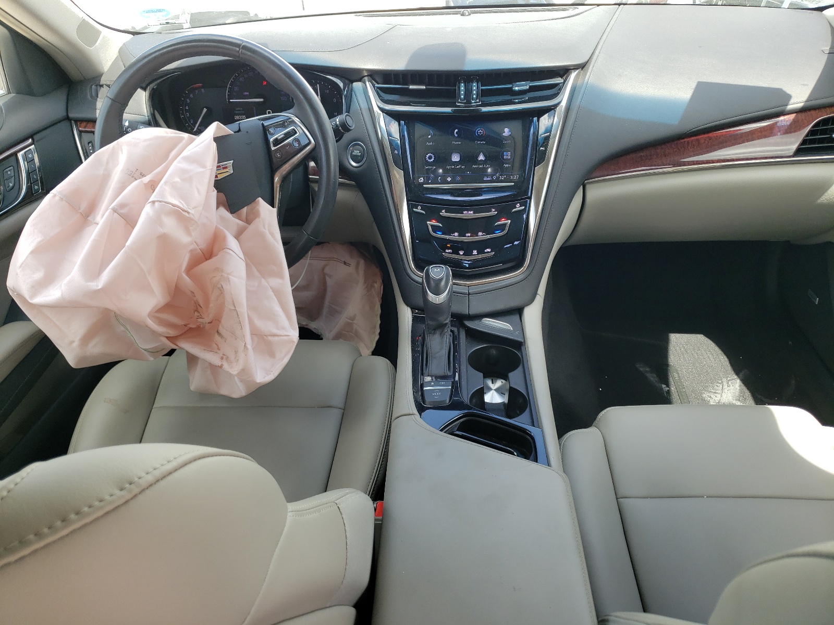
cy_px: 312
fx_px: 626
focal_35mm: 26
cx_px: 417
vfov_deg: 53.1
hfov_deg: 67.3
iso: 50
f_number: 1.5
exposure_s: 1/286
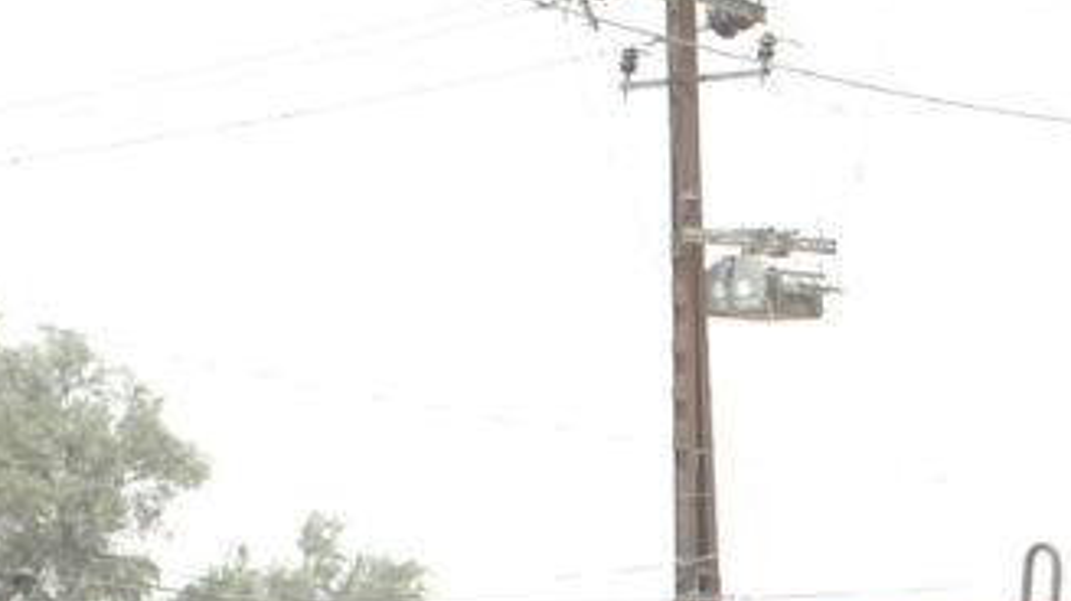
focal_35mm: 402
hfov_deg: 5.3
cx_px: 1522
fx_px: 11409
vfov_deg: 3.0
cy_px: 1262
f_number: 8
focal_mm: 70
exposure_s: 1/160
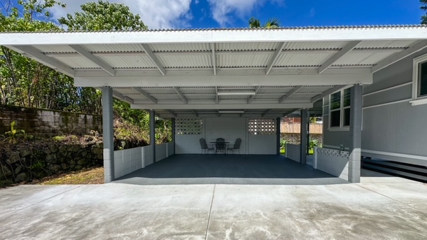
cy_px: 139
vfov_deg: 66.7
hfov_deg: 99.4
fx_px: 181
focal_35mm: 16
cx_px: 218
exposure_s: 1/1500
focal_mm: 2.22
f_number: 2.2
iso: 40
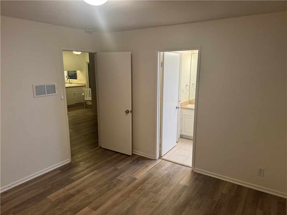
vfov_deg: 56.8
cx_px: 144
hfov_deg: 71.6
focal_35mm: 24
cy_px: 108
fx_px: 199
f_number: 1.78
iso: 200
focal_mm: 6.76
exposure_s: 1/60
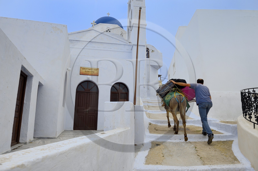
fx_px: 172
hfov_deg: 73.8
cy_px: 86
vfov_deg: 53.1
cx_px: 129
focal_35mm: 24
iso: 200
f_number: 6.3
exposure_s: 1/400
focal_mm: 24
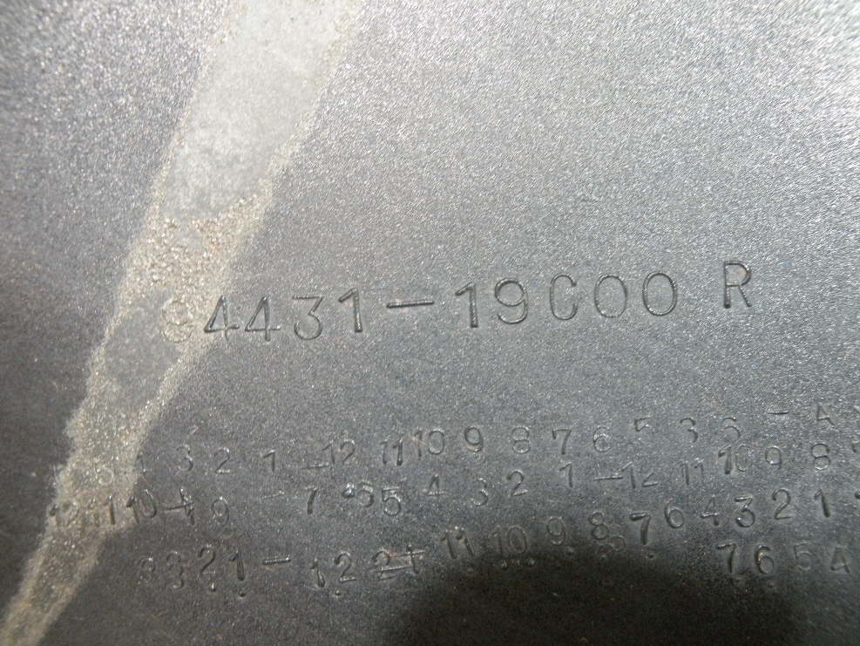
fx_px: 696
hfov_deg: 63.4
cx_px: 432
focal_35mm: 28
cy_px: 315
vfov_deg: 49.8
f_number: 2.8
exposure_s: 1/59.5
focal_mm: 4.7
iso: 400
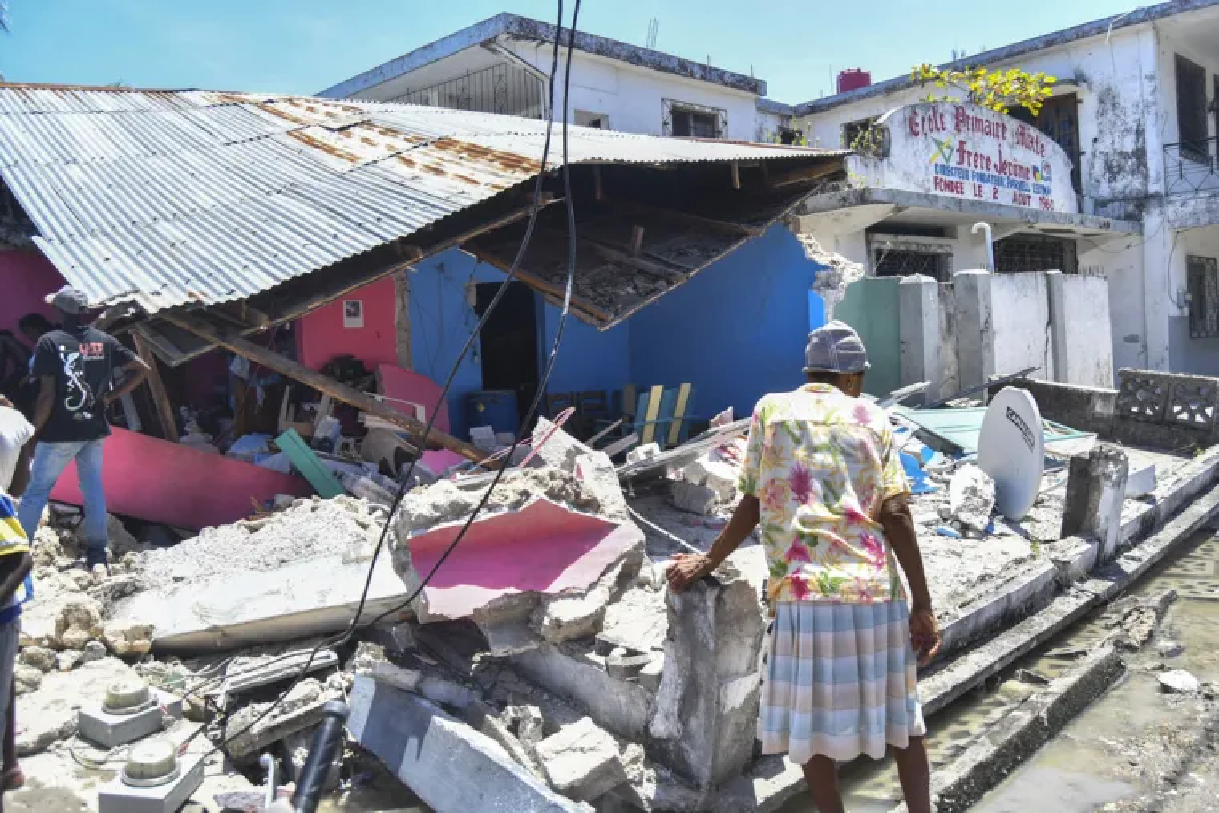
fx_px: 914
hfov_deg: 67.4
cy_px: 406
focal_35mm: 27
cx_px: 610
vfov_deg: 47.9
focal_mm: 18
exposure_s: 1/400
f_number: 5.6
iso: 160
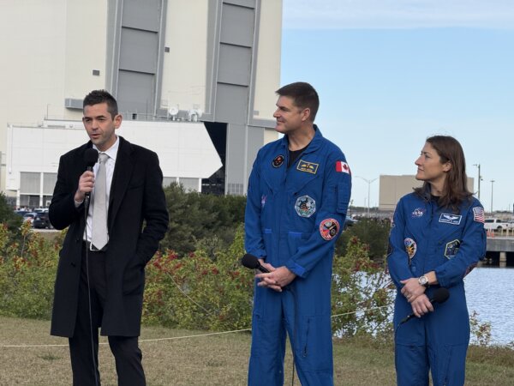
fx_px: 1782
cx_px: 257
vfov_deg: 12.3
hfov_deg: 16.4
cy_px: 193
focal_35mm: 120
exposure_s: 1/1227
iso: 50
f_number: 2.8
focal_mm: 15.66
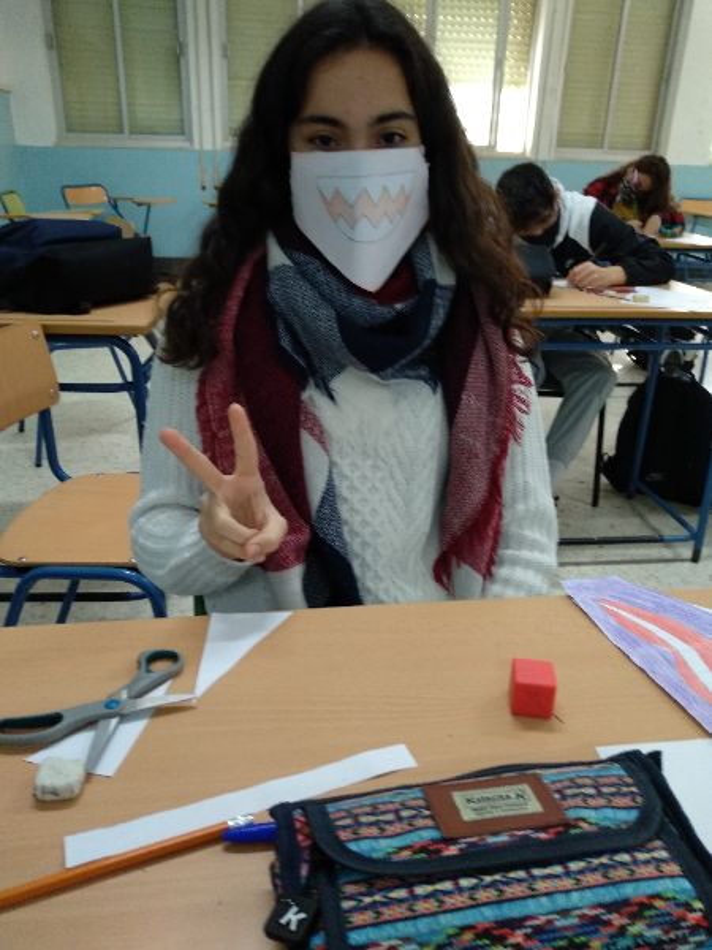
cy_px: 475
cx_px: 356
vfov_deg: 67.3
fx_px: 713
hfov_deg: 53.1
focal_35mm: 26
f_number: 2.2
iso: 800
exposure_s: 1/25
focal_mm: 3.83
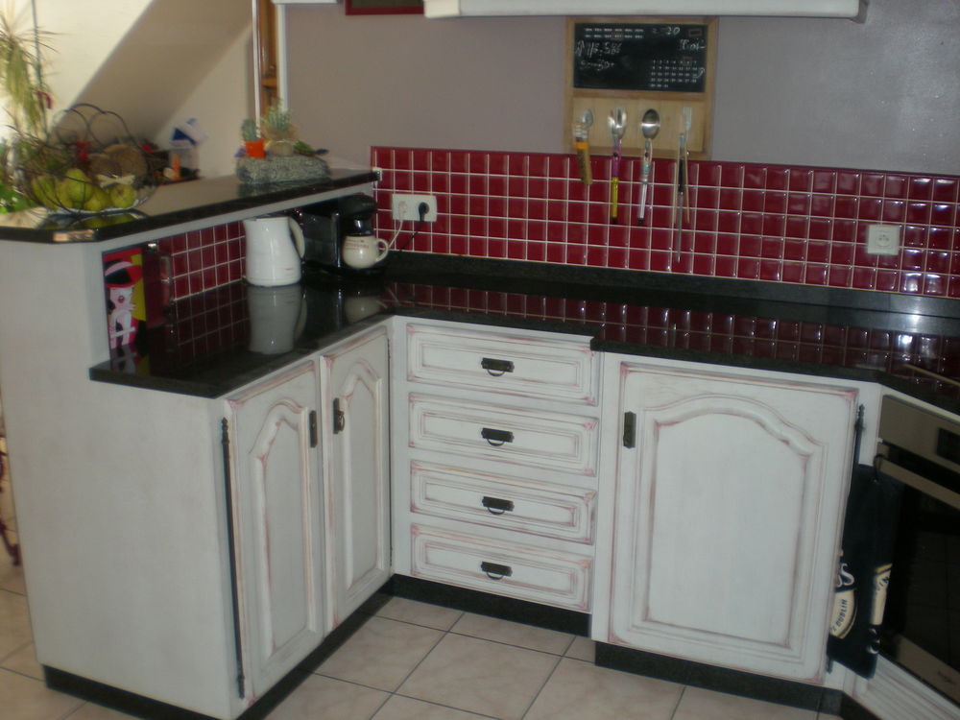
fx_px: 1054
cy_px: 360
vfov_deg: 37.7
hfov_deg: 49.0
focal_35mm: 38
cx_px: 480
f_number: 3.1
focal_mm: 6.3
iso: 96
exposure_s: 1/30
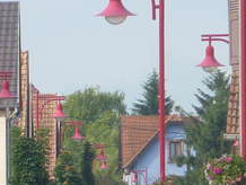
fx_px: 8374
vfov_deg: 1.3
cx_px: 6
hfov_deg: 1.7
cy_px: 237
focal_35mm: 1177
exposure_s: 1/160
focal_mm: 49.2
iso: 80
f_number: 4.9
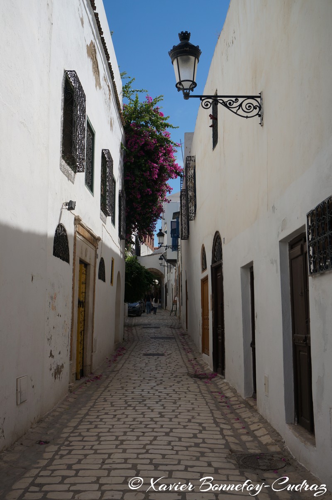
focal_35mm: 36
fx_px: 499
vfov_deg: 53.2
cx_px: 166
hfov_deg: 36.8
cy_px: 250
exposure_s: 1/500
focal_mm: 24
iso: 100
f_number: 7.1
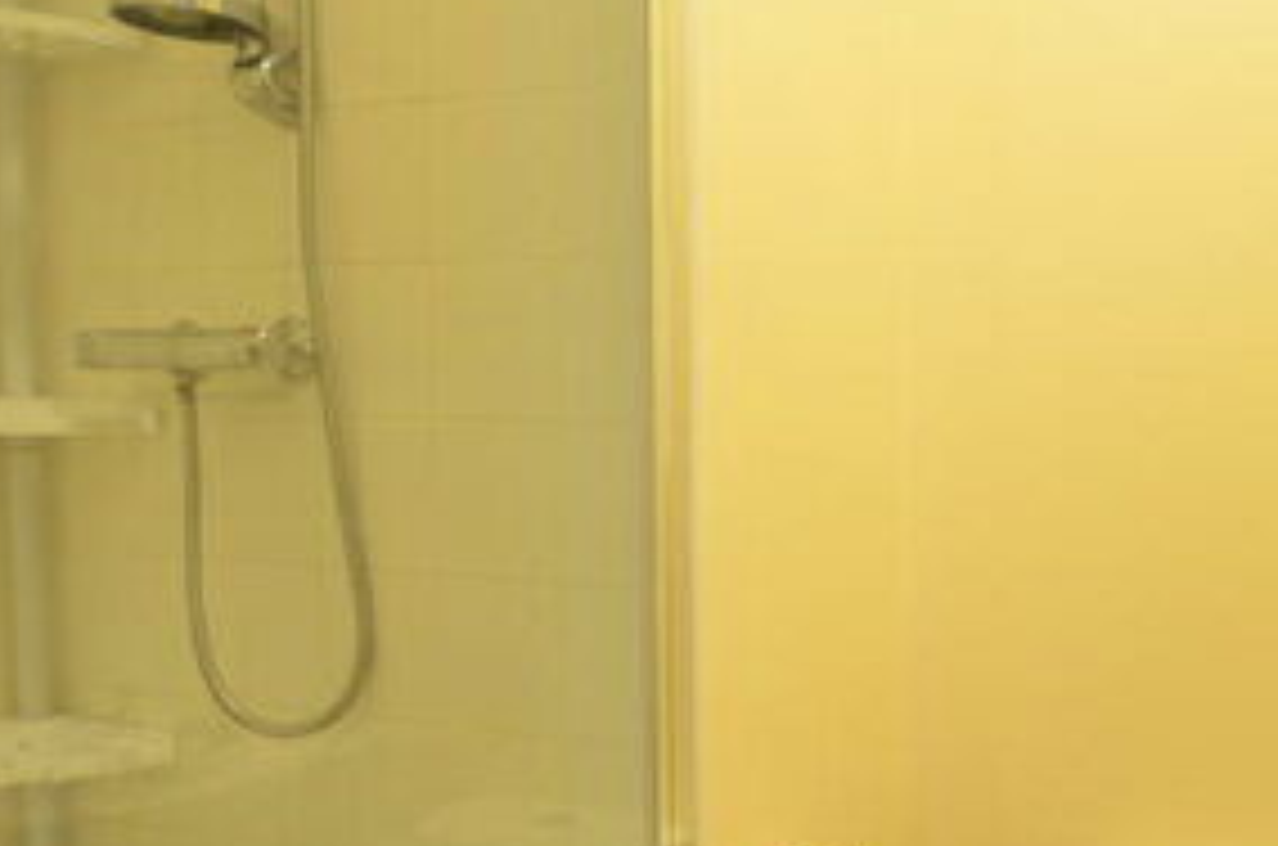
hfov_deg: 47.9
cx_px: 1089
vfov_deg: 35.3
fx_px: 1311
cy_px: 587
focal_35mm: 37
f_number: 3.5
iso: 1000
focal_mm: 10
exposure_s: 1/100
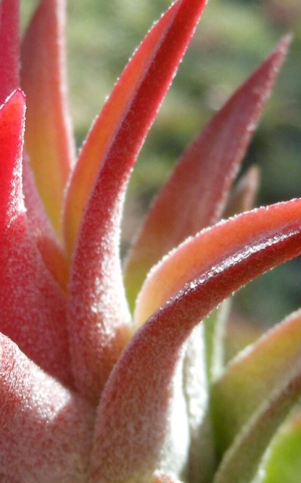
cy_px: 302
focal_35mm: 98
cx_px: 81
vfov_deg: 21.2
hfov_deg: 13.3
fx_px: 1287
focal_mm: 5.9
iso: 80
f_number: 4
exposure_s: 1/160
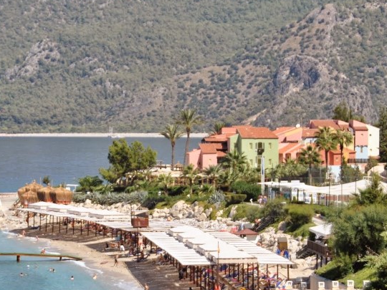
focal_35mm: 184
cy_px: 175
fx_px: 2057
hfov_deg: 10.7
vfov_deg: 8.1
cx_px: 106
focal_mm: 60
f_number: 5.6
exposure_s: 1/500
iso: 100
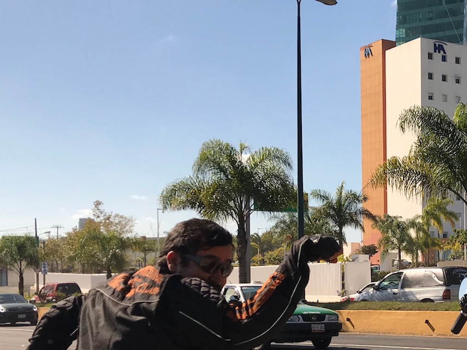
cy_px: 298
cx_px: 433
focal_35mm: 64
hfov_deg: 28.9
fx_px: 863
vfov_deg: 22.5
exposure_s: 1/2740
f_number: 1.8
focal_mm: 3.99
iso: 20
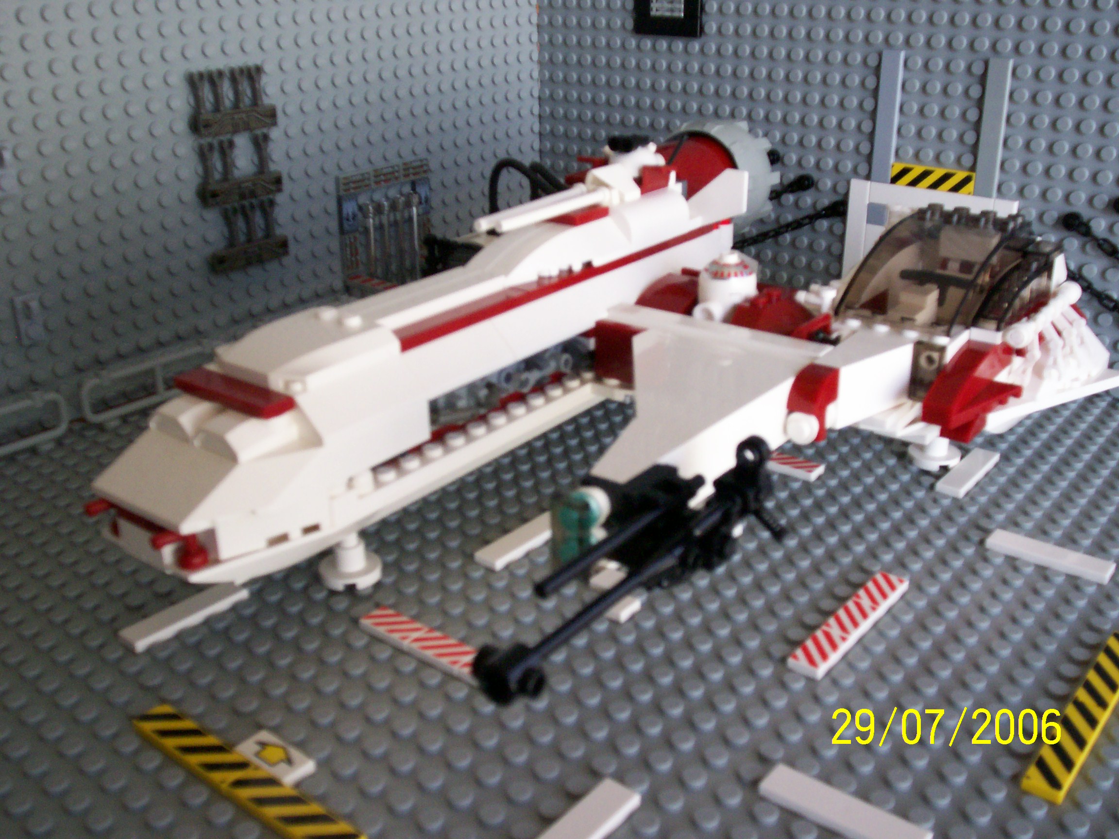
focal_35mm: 36
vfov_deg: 39.7
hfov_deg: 51.4
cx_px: 560
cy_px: 420
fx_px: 1164
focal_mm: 5.9
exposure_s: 1/18.5
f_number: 4.5
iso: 140
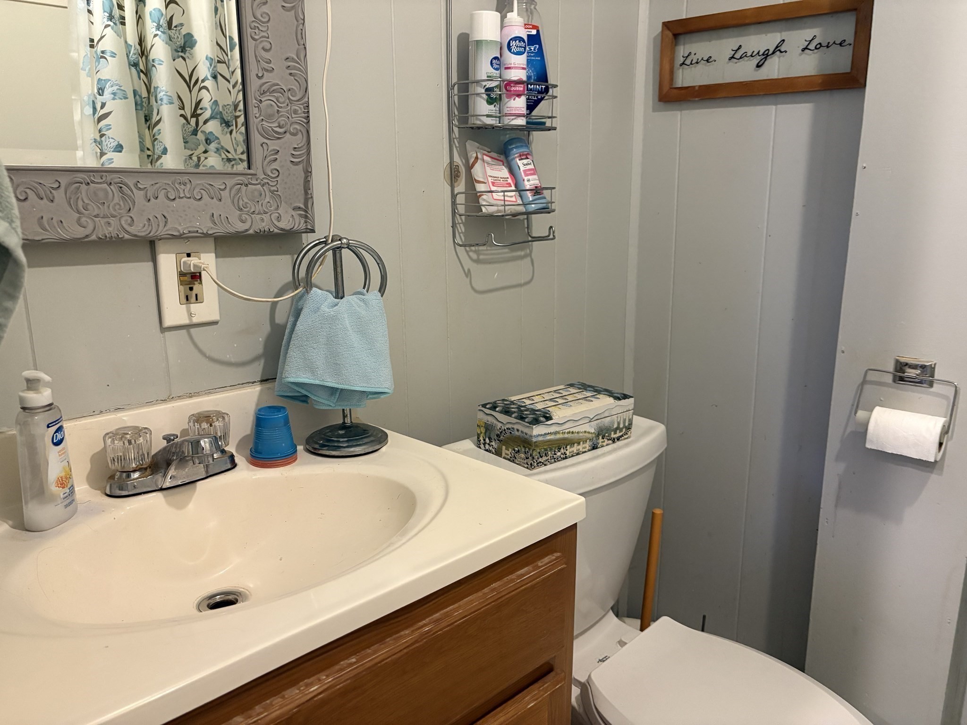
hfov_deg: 67.3
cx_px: 484
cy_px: 362
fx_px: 726
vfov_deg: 53.1
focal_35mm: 26
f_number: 1.6
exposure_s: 1/40
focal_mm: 5.96
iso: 400
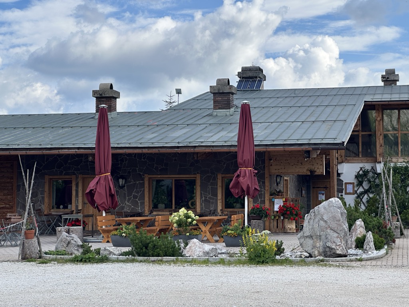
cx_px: 204
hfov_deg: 25.3
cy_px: 154
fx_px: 910
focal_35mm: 77
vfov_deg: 19.1
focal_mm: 9
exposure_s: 1/547
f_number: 2.8
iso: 32
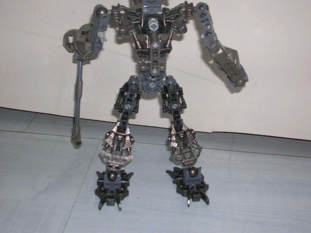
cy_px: 116
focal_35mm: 54
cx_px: 156
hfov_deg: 35.5
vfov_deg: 27.0
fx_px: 485
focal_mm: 9.1
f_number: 3.4
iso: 50
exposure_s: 1/60.1
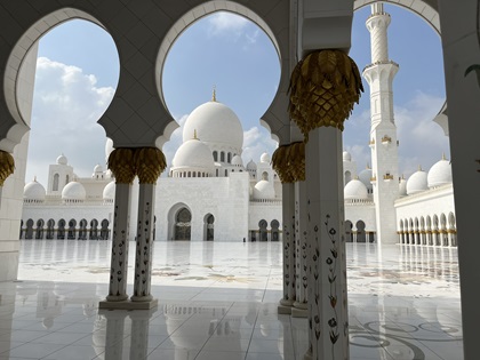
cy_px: 180
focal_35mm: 26
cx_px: 240
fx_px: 361
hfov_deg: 67.3
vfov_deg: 53.1
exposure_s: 1/9091
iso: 50
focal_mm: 5.1
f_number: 1.6
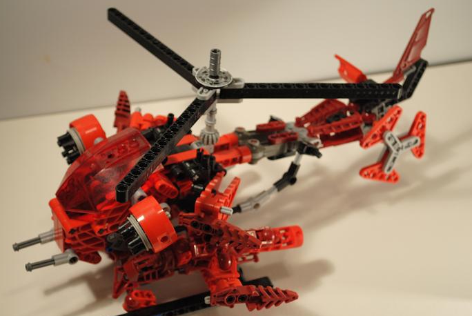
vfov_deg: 20.1
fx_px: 893
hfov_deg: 29.6
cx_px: 207
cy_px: 178
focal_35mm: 68
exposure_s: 1/20
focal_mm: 40
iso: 200
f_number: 5.3
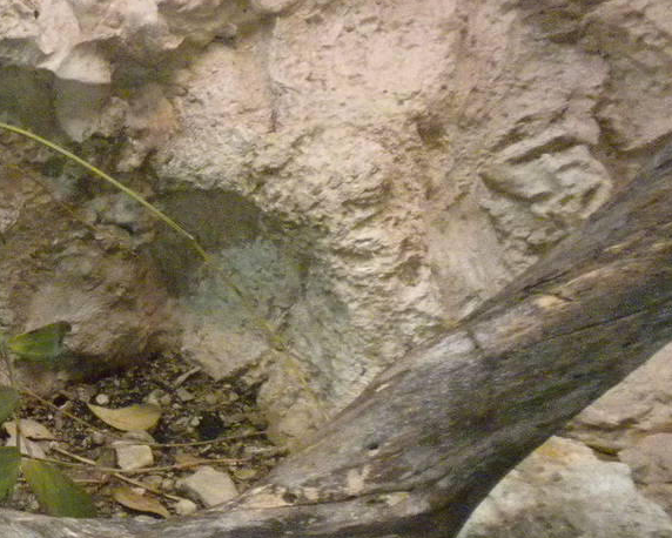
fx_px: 2009
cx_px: -247
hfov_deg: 17.6
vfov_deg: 15.2
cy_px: 399
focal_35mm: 101
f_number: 3.5
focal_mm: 6.6
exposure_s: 1/180
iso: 725
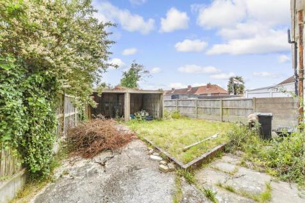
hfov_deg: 100.4
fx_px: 127
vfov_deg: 77.3
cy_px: 102
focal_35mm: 15
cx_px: 152
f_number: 8
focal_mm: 10
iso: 200
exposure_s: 1/80
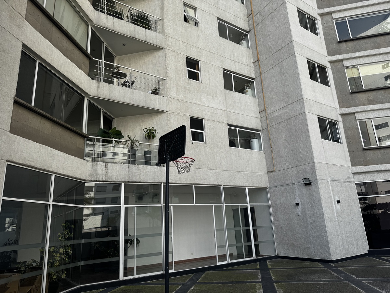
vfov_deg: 56.8
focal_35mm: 24
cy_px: 146
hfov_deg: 71.6
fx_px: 270
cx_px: 195
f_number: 1.78
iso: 80
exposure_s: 1/1488
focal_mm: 6.76
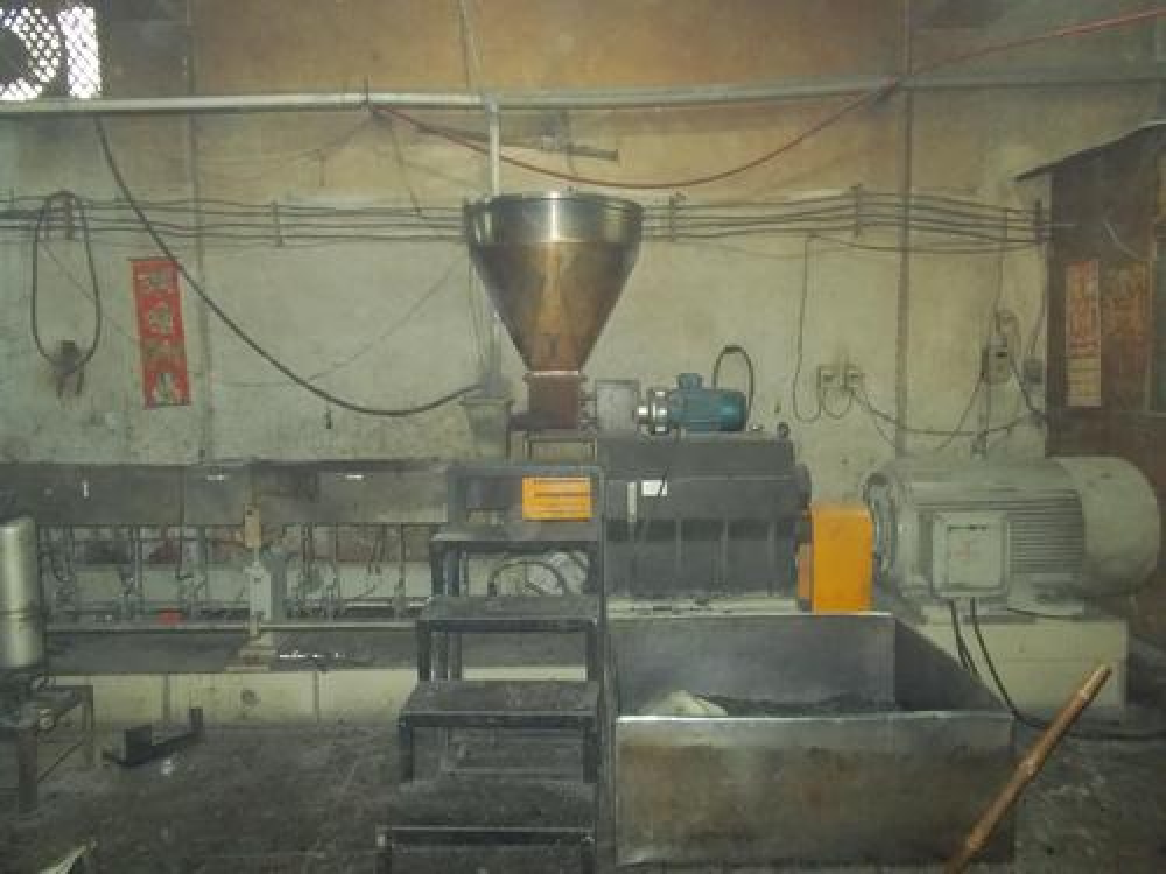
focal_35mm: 26
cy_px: 437
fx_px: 876
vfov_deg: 53.1
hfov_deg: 67.3
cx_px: 583
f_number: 3.2
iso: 800
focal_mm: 4.6
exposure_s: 1/25
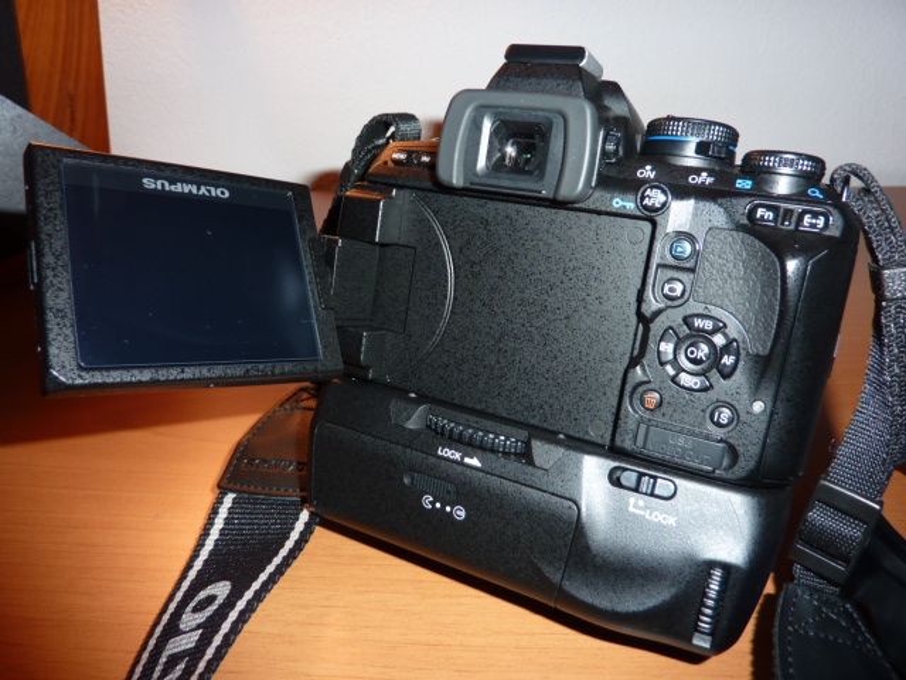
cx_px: 453
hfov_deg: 69.4
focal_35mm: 25
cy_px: 340
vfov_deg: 54.9
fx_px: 654
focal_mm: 4.1
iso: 100
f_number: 3.3
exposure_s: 1/30
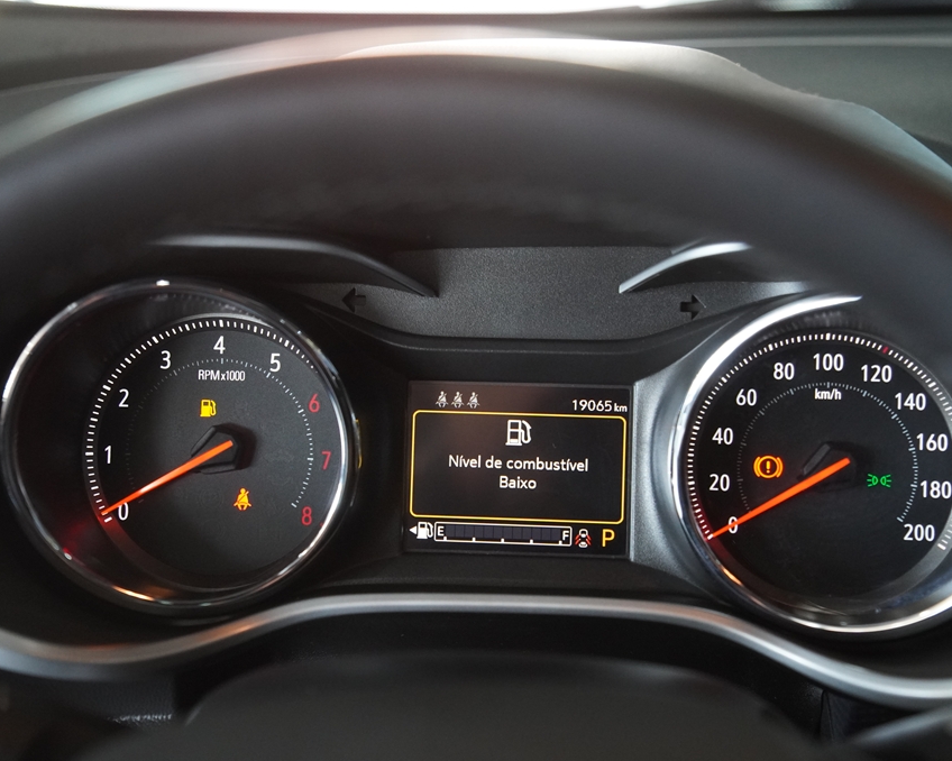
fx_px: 1915
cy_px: 380
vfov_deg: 22.5
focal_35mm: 68
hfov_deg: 27.9
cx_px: 473
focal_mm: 40
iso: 2000
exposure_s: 1/160
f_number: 2.8
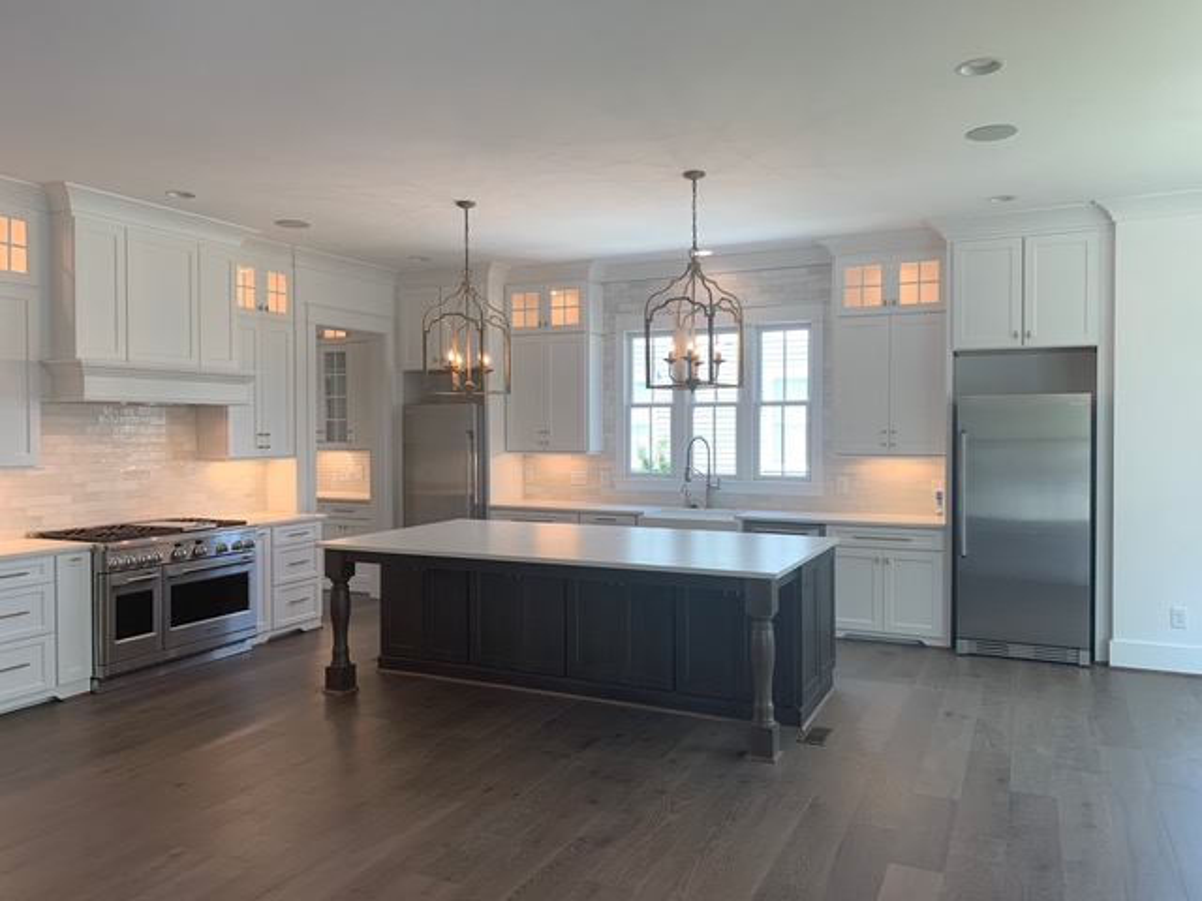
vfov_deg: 53.1
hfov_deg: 67.3
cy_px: 450
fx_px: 903
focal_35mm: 26
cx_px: 601
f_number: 1.8
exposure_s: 1/120
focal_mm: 4.25
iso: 50
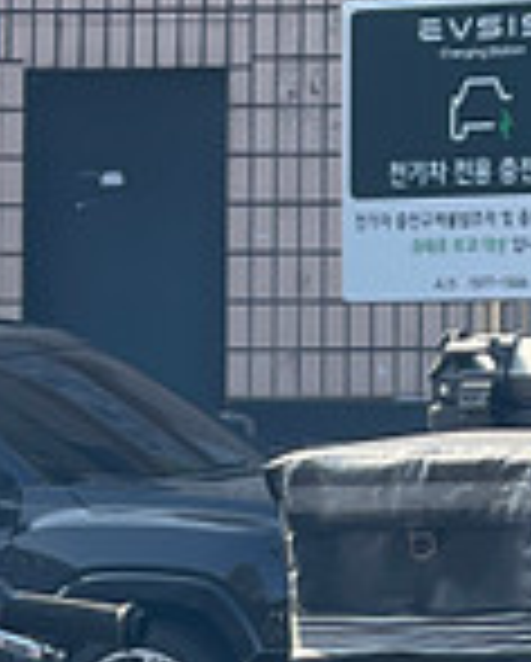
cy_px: 775
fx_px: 6254
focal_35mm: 319
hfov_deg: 4.9
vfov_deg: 6.0
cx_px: 25
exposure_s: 1/388
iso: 32
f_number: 2.2
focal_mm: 7.5
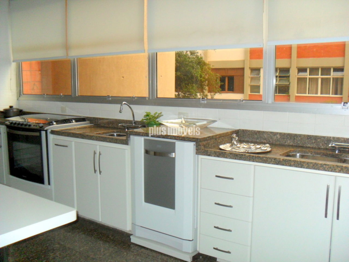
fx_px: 353
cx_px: 174
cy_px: 131
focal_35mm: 35
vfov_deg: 40.7
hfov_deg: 52.6
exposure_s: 1/45
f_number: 3
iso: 200
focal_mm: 6.3
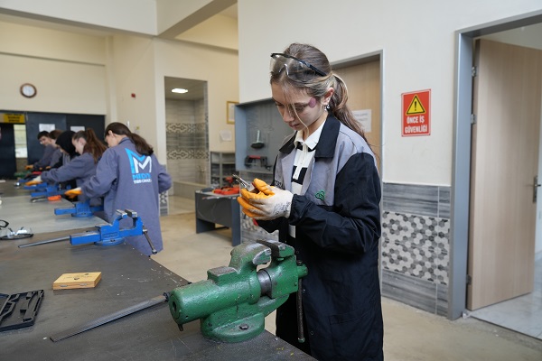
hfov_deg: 71.5
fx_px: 376
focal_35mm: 25
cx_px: 271
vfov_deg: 51.3
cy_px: 180
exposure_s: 1/30
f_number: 4
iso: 250
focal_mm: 25
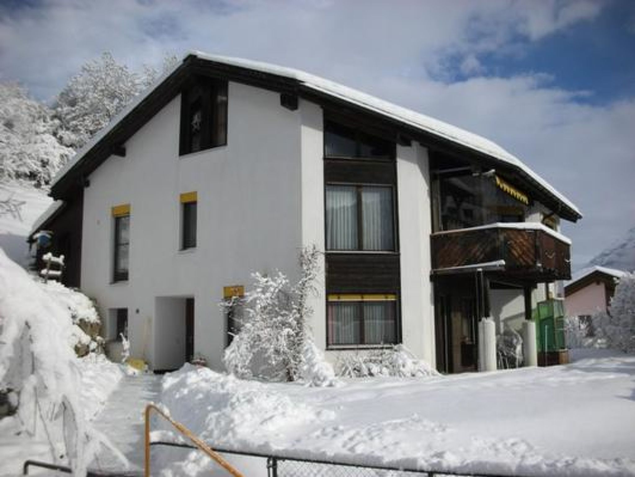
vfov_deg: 40.7
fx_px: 642
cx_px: 318
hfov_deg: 52.6
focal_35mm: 35
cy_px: 238
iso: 50
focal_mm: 5.8
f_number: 8.5
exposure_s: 1/142
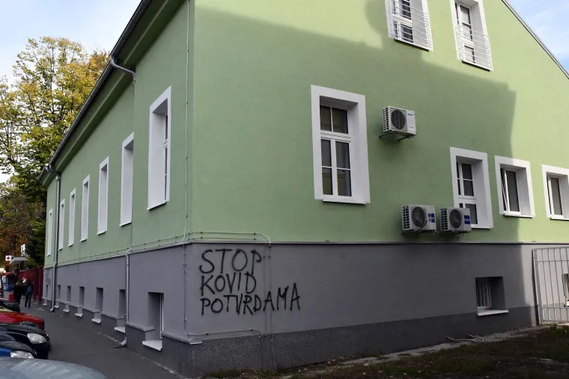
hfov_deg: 61.9
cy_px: 190
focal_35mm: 30
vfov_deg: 43.6
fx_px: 474
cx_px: 284
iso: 2500
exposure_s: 1/1000
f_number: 16
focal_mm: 20
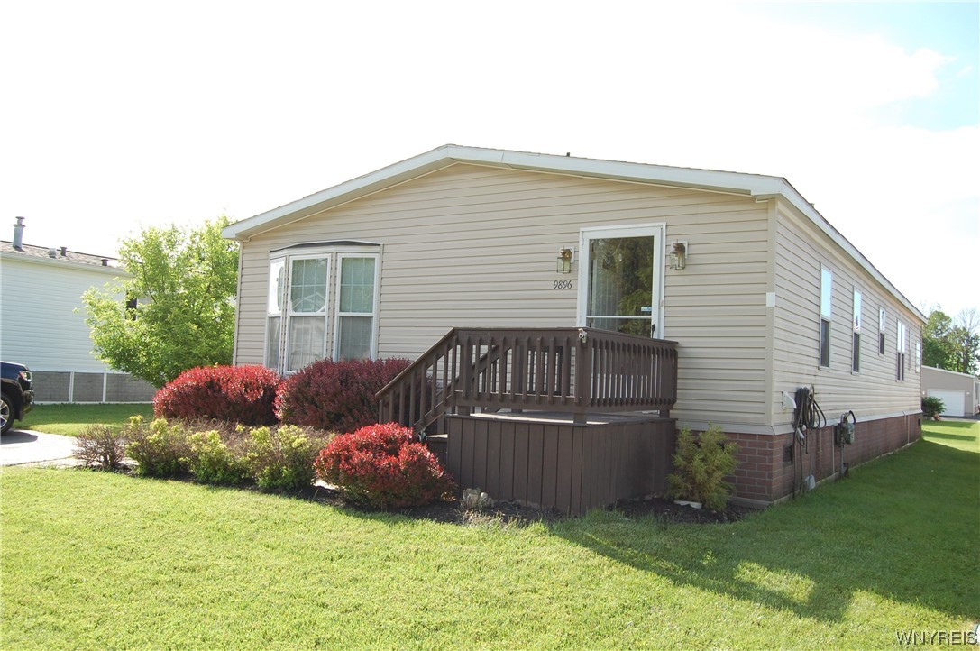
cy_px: 326
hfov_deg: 62.0
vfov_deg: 43.5
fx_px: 816
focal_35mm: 30
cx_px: 490
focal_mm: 20
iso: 400
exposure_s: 1/500
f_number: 5.6
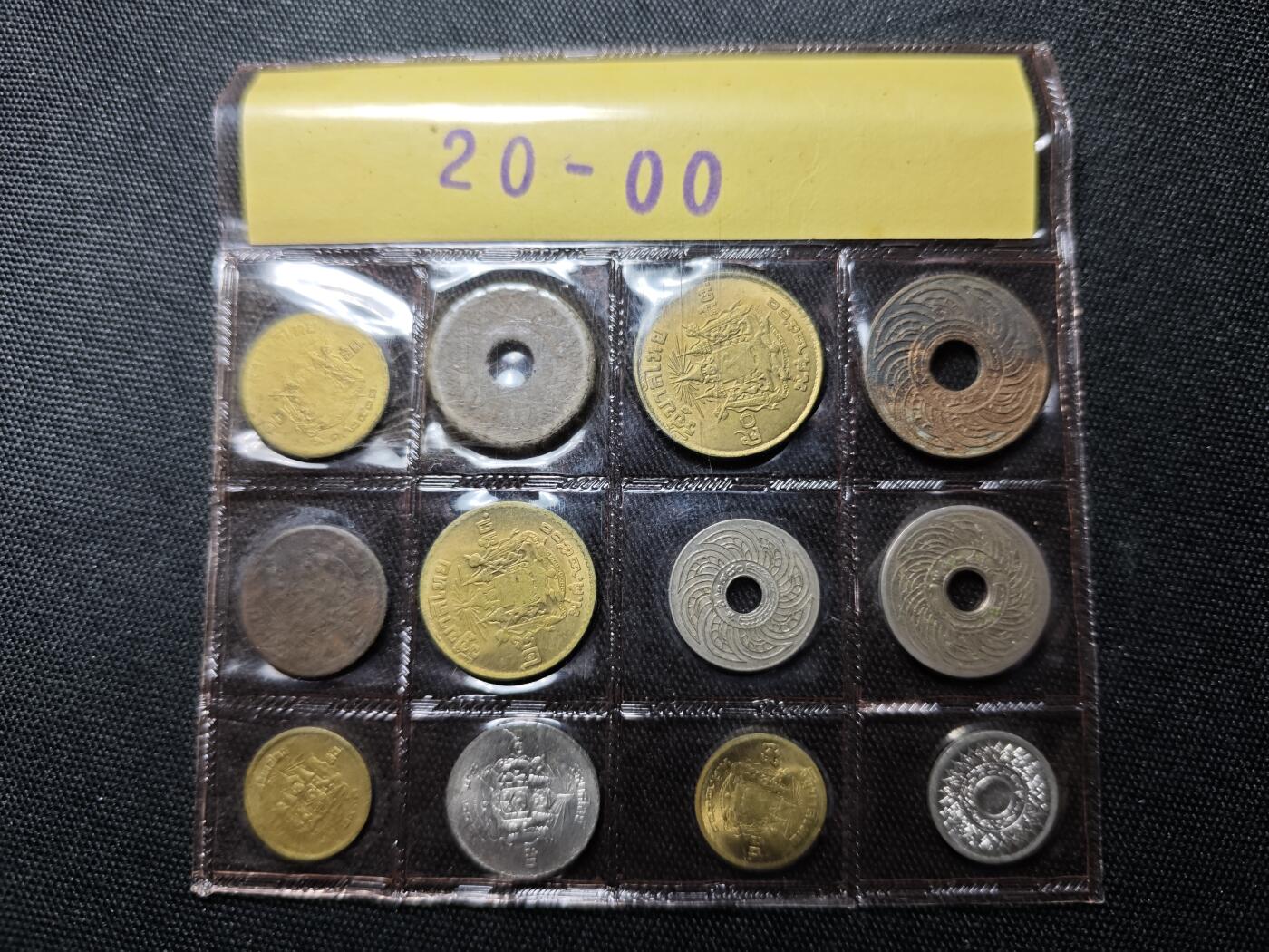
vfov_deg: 56.8
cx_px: 634
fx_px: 880
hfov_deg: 71.6
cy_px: 476
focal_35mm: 24
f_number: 1.6
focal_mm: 5.84
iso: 80
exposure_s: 1/100
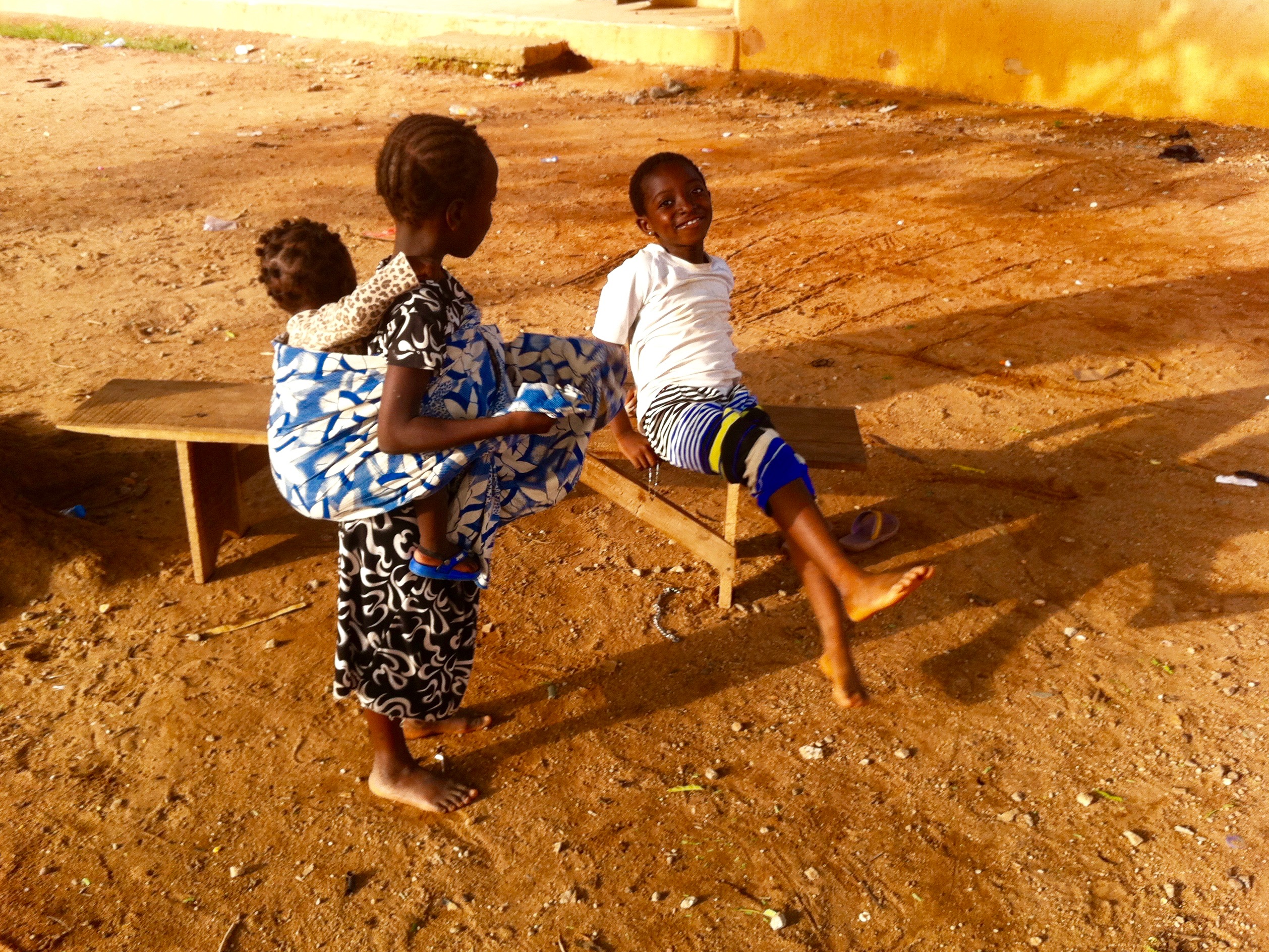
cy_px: 485
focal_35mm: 36
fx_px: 1320
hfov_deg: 51.4
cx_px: 629
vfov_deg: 39.7
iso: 80
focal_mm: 3.85
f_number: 2.8
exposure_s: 1/149
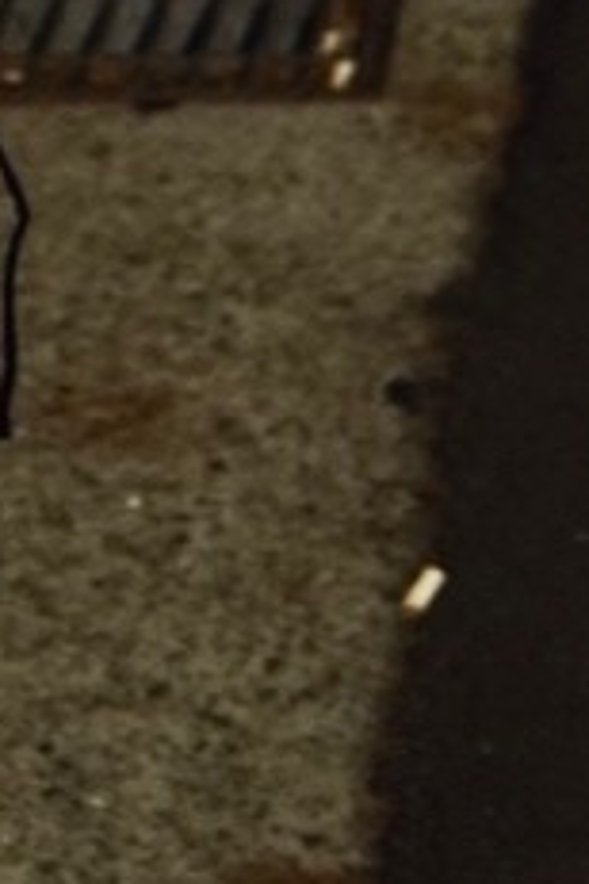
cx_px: -715
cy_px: -1450
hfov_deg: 7.7
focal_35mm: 168
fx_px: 4123
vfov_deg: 10.1
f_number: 1.8
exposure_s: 1/80
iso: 640
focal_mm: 16
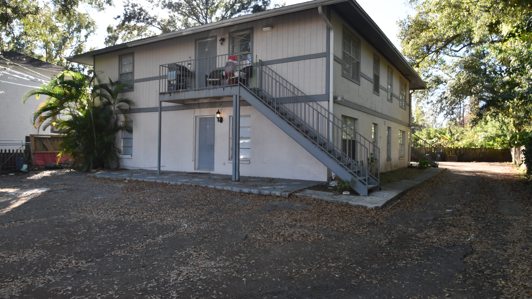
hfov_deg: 76.3
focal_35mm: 24
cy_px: 148
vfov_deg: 47.7
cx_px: 269
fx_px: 339
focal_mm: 14
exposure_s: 1/1500
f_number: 4
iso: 800
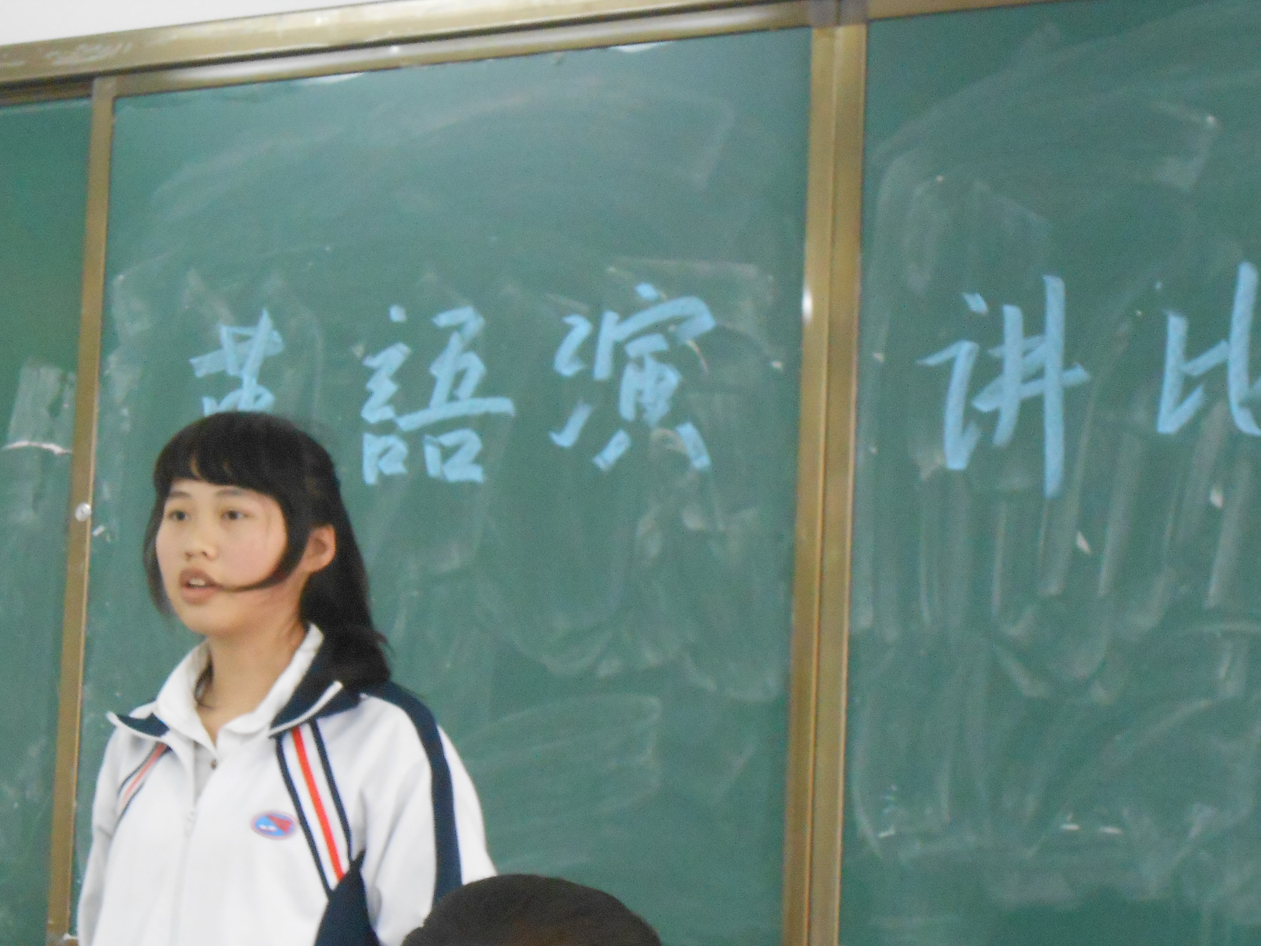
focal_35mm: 103
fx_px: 3752
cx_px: 660
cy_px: 599
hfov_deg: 19.1
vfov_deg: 14.4
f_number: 6.6
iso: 800
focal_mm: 14.5
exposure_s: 1/25
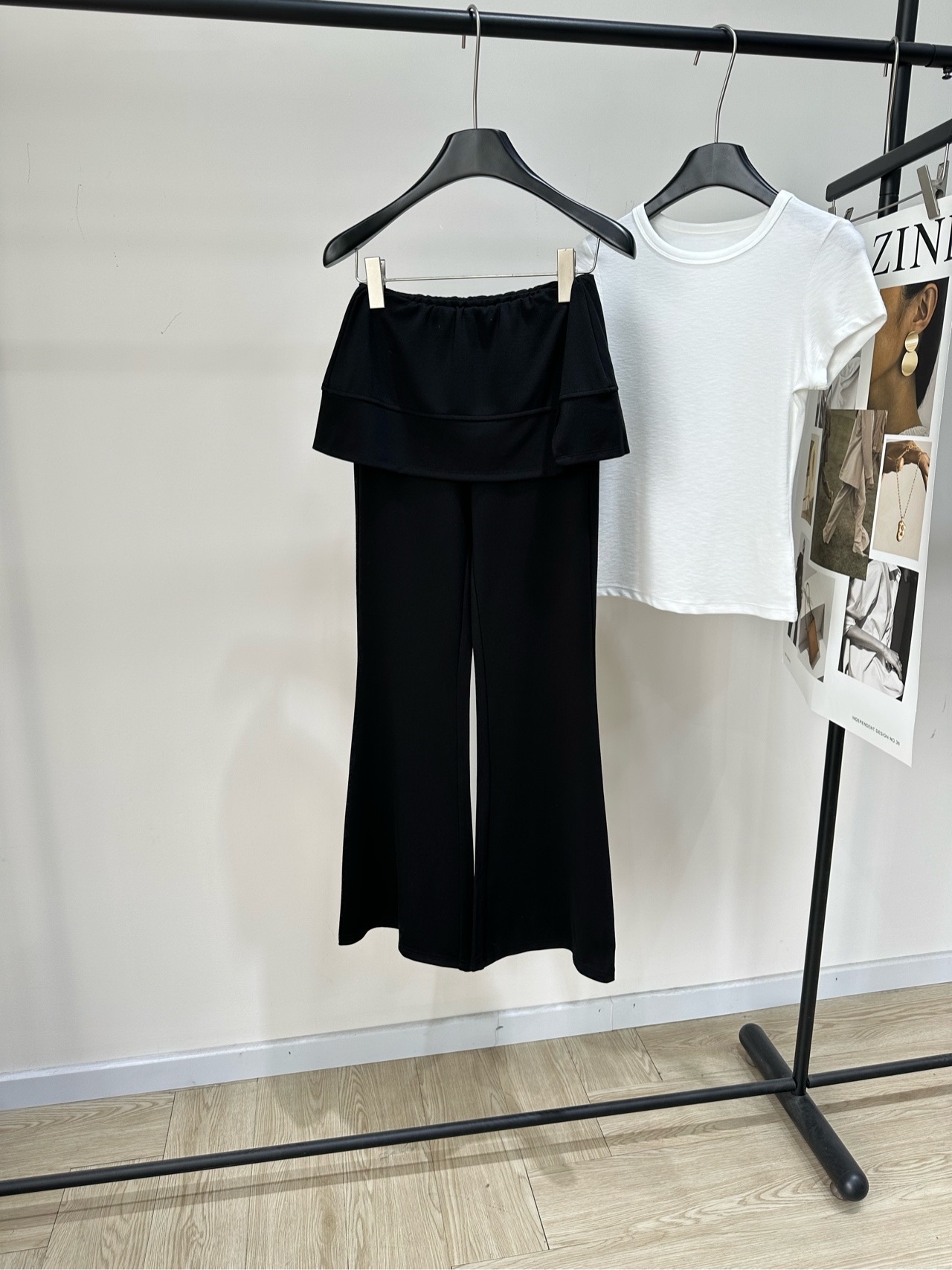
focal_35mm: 24
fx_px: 880
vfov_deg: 71.6
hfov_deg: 56.8
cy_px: 635
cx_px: 476
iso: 64
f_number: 1.78
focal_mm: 6.86
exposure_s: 1/146
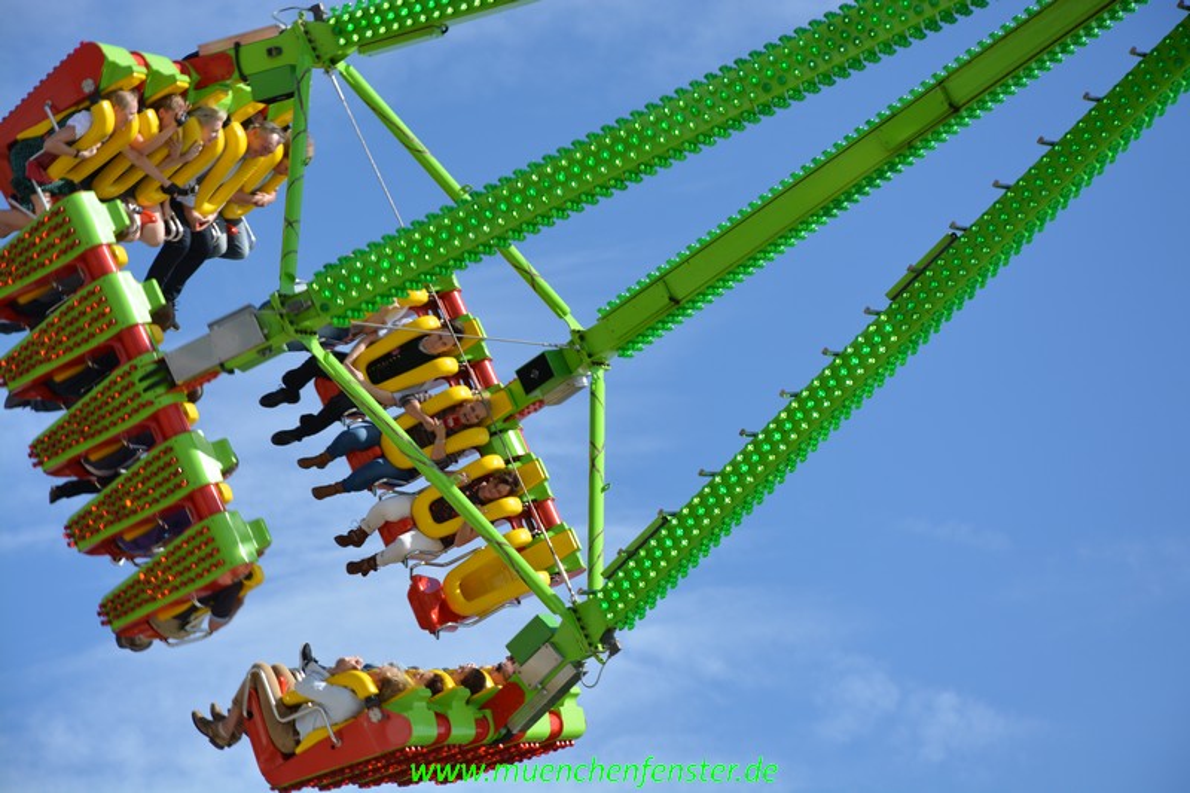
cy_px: 396
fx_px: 5205
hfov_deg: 13.0
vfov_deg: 8.7
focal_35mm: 158
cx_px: 595
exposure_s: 1/250
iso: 125
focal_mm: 105
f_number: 8
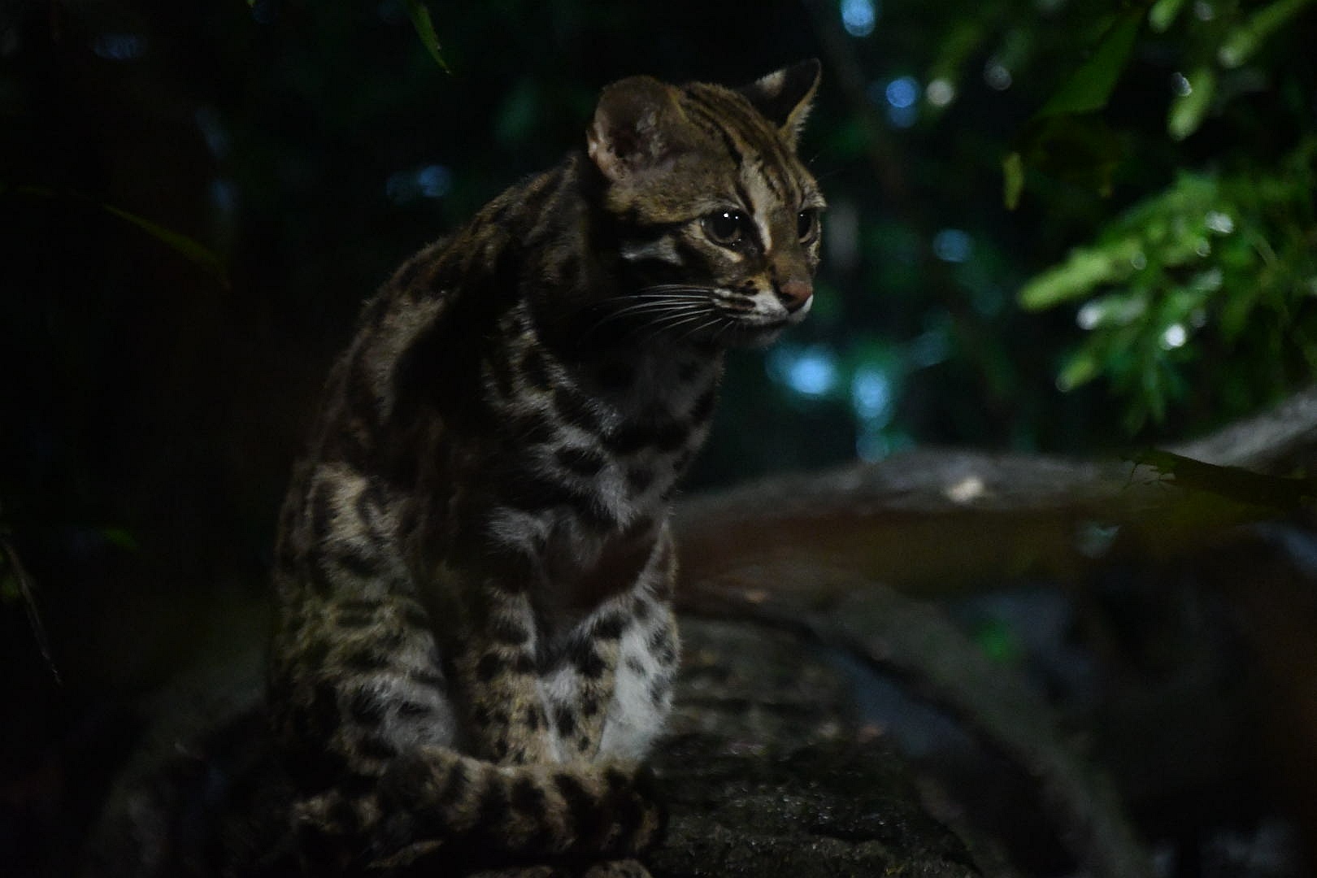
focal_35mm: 195
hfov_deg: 10.5
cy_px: 439
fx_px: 7133
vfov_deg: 7.0
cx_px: 658
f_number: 5.6
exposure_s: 1/6
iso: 12800
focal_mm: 130
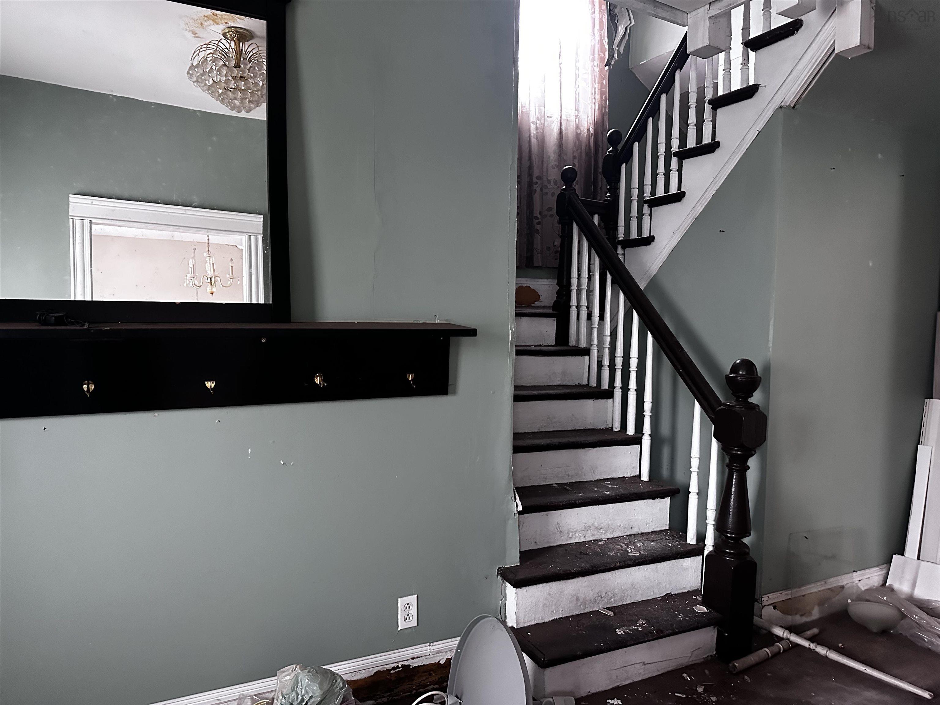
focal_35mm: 24
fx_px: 652
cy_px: 352
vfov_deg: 56.8
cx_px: 470
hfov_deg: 71.6
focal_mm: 6.86
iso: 1000
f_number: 1.78
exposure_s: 1/57
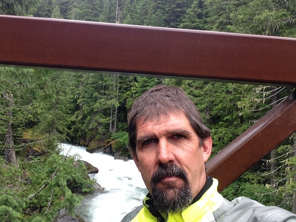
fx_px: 299
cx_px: 148
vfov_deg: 40.7
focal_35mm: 35
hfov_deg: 52.6
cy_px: 111
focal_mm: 2.18
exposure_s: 1/188
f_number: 2.4
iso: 32
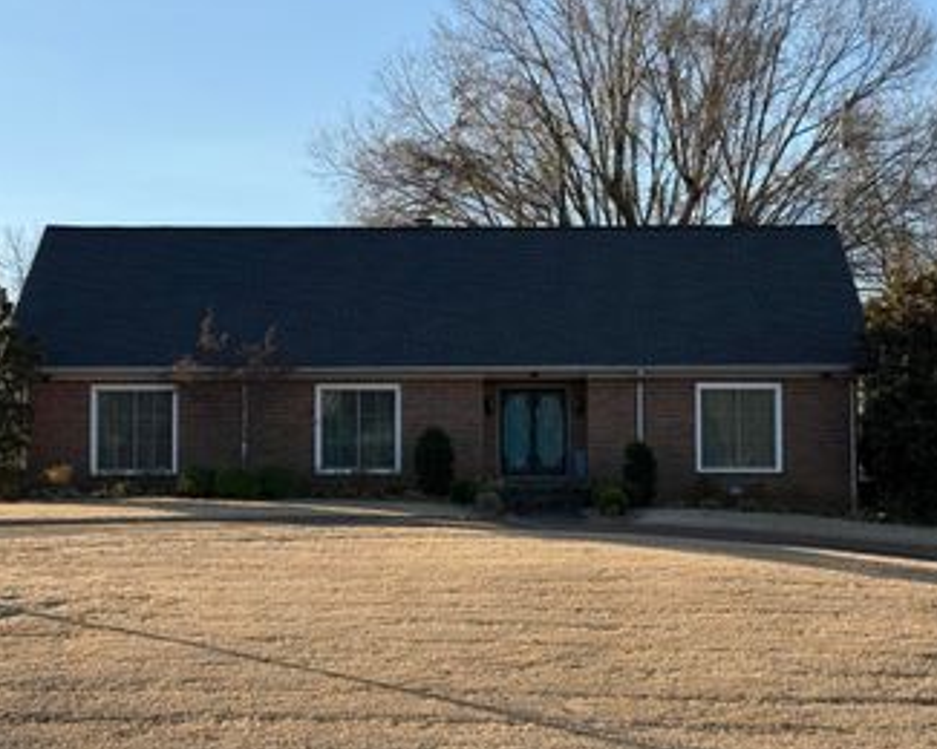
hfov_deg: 26.4
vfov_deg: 21.3
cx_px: 479
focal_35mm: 72
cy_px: 387
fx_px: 1997
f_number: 1.78
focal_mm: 6.76
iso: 80
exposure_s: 1/2415
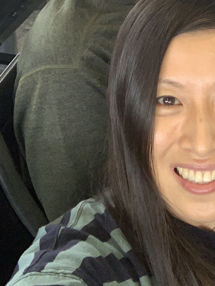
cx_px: 216
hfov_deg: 20.9
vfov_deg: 27.4
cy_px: 22
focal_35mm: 68
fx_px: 563
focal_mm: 2.87
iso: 100
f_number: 2.2
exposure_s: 1/60
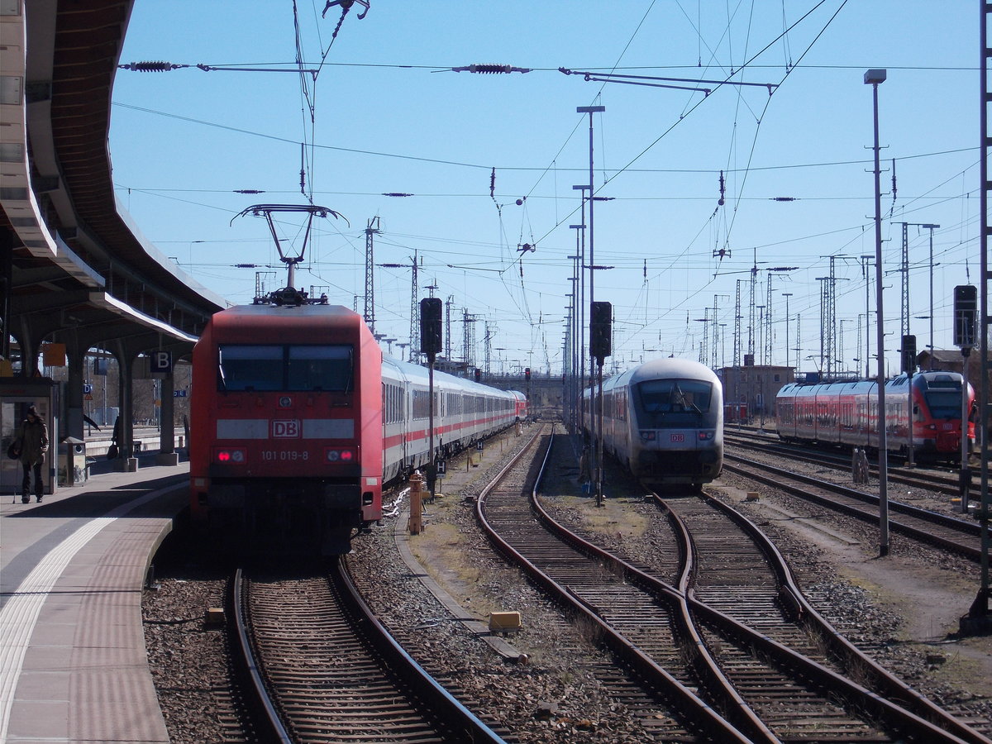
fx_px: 3238
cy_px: 372
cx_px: 496
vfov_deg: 13.1
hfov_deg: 17.4
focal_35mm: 113
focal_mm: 20.1
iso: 80
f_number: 6
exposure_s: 1/400
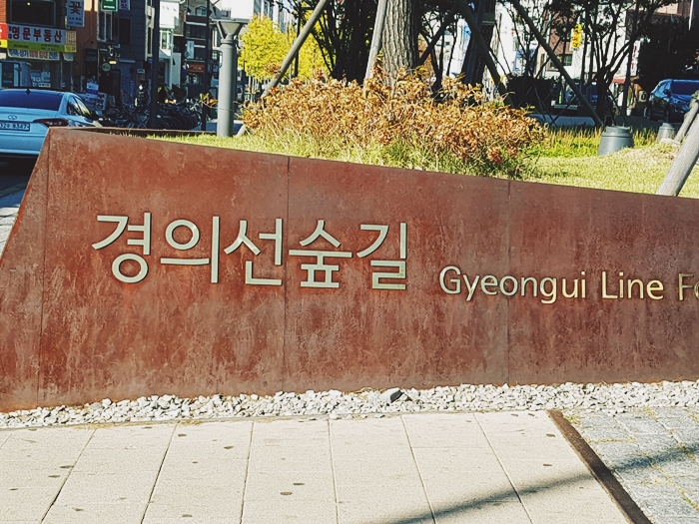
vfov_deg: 53.1
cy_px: 262
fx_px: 525
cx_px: 350
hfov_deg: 67.3
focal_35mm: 26
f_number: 1.7
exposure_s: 1/1800
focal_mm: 4.2
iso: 50
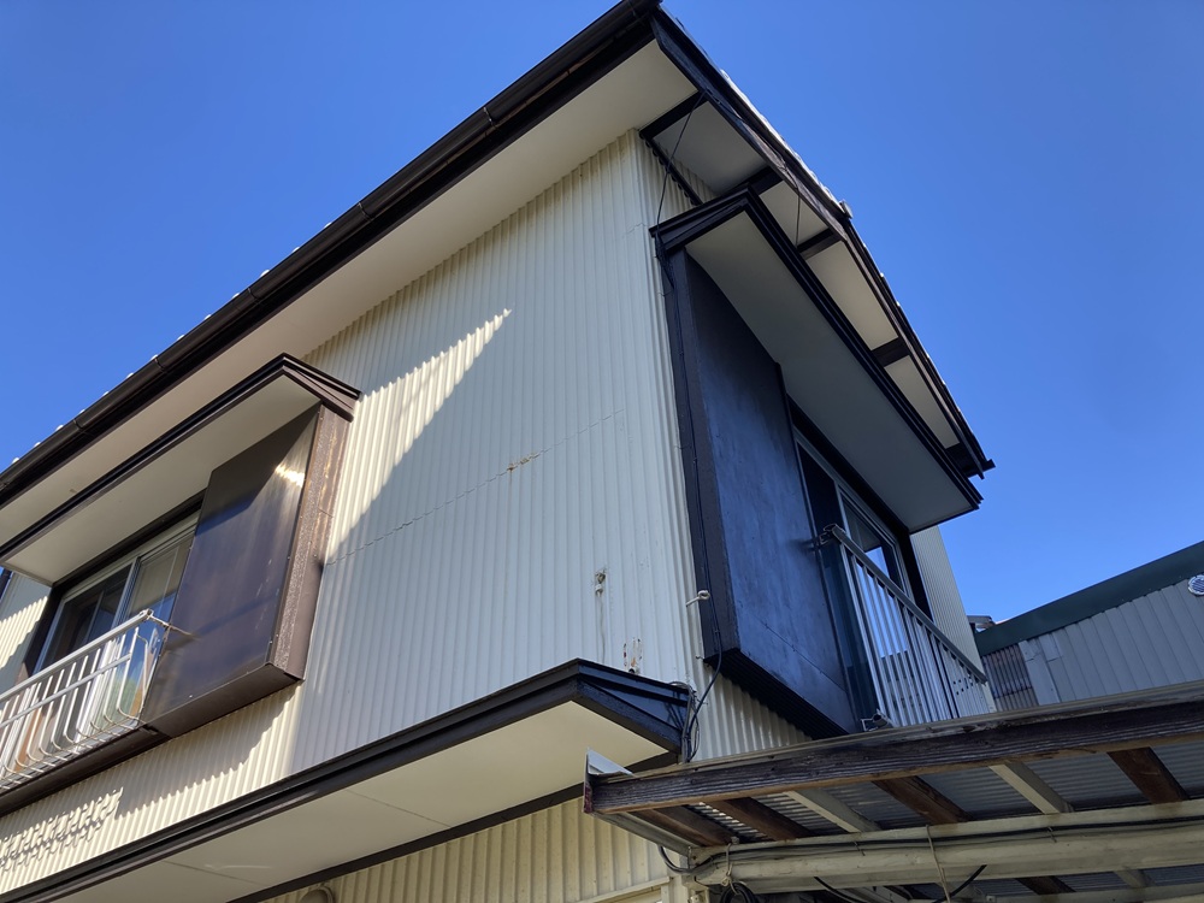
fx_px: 974
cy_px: 452
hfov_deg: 63.4
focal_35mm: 28
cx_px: 602
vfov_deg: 49.7
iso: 20
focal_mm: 3.99
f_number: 1.8
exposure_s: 1/545
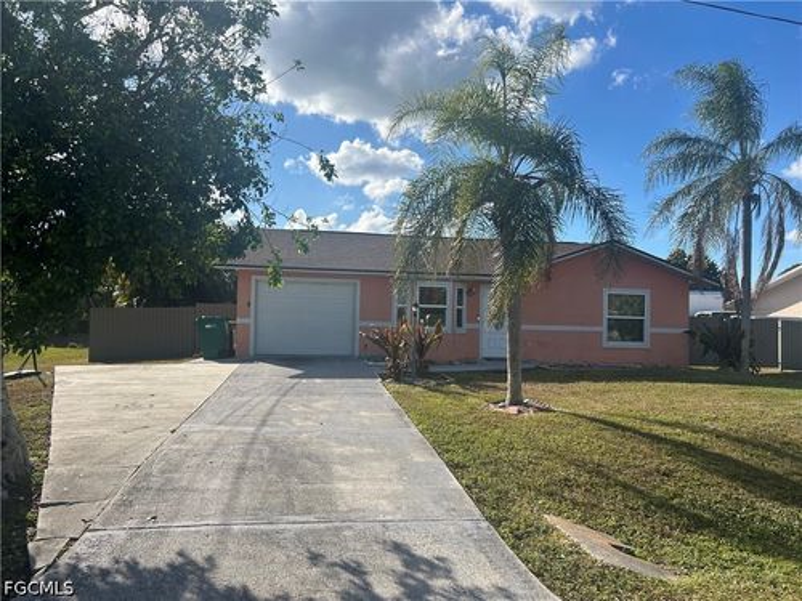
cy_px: 300
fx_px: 602
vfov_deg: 53.1
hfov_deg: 67.3
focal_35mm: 26
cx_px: 401
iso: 50
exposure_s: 1/4274
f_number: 1.5
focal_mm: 5.7
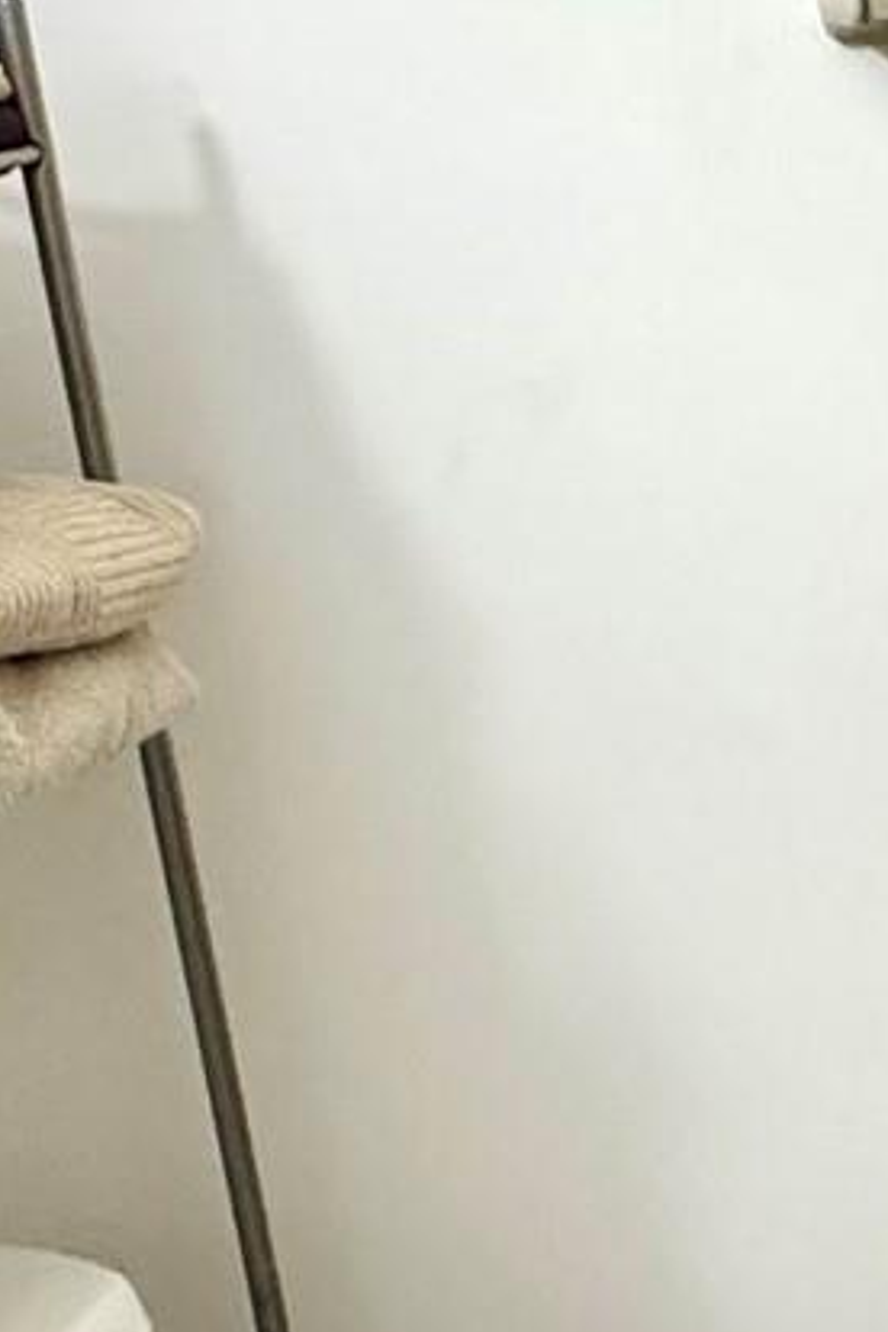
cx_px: 1847
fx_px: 2664
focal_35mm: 72
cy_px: 560
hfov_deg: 14.9
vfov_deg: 28.0
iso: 320
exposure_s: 1/120
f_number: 2.2
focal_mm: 2.22
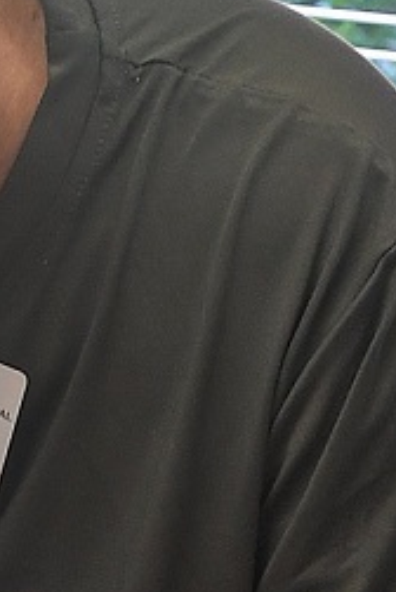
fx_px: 6302
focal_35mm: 383
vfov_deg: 5.4
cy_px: 728
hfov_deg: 3.6
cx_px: 324
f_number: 6.3
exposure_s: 1/50
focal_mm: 32
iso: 640
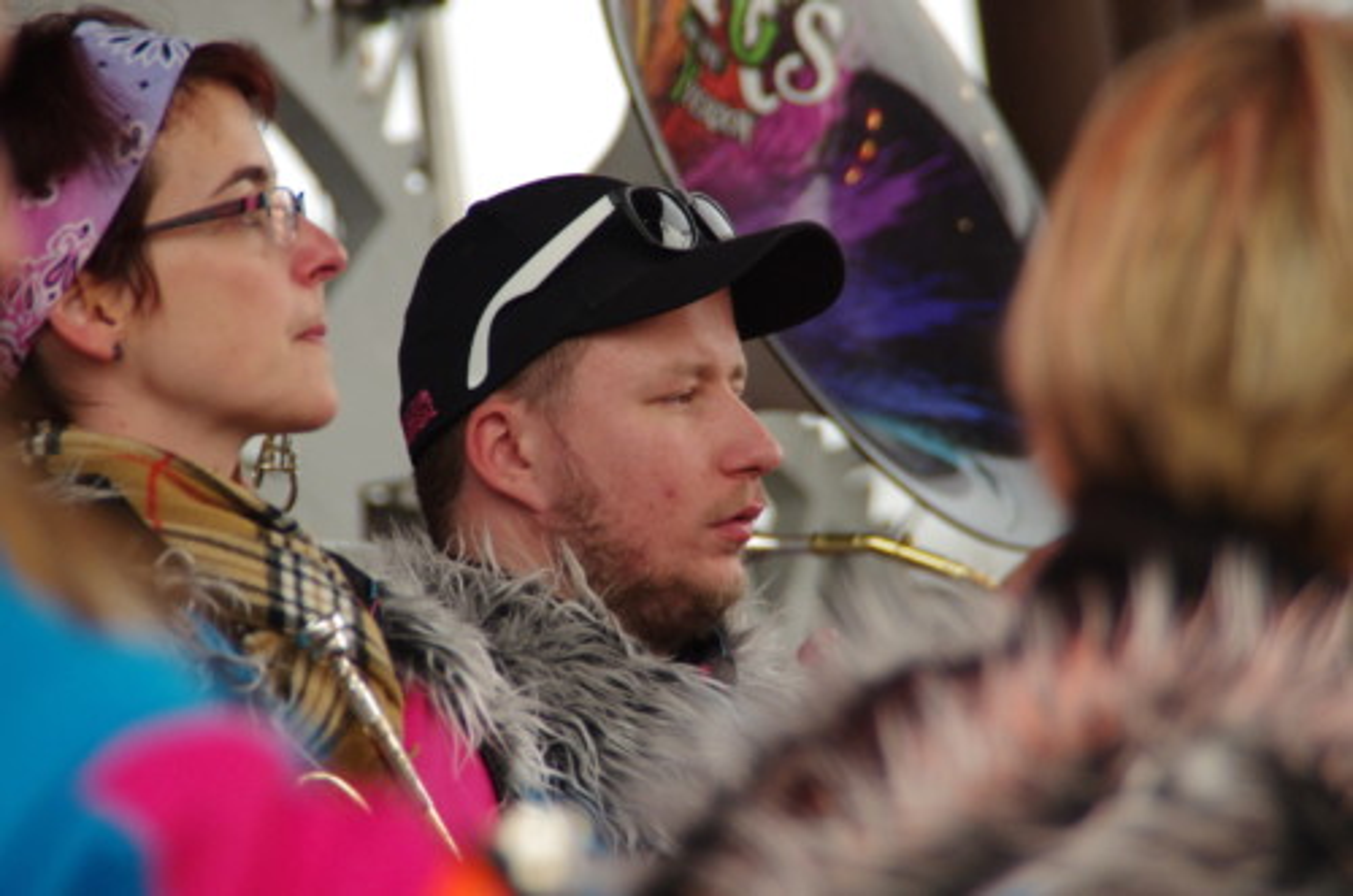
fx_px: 11250
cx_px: 676
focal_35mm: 300
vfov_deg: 4.6
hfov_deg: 6.9
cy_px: 448
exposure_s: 1/250
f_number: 6.3
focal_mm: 200
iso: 1600
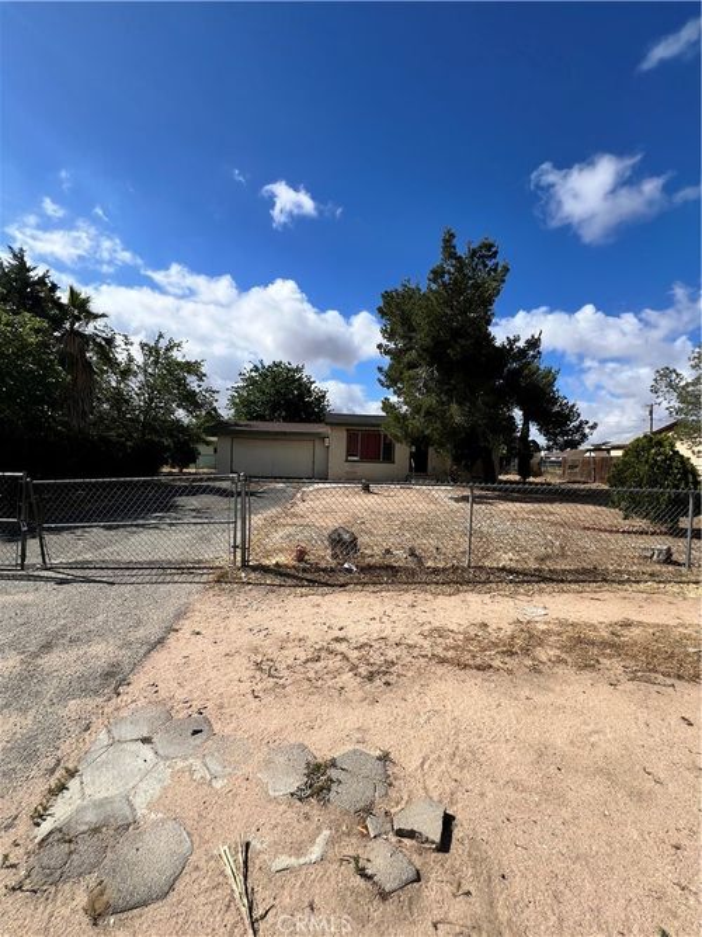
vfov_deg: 106.2
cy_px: 468
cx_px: 351
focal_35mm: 13
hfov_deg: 89.9
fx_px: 352
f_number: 1.8
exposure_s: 1/2273
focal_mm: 1.57
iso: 32
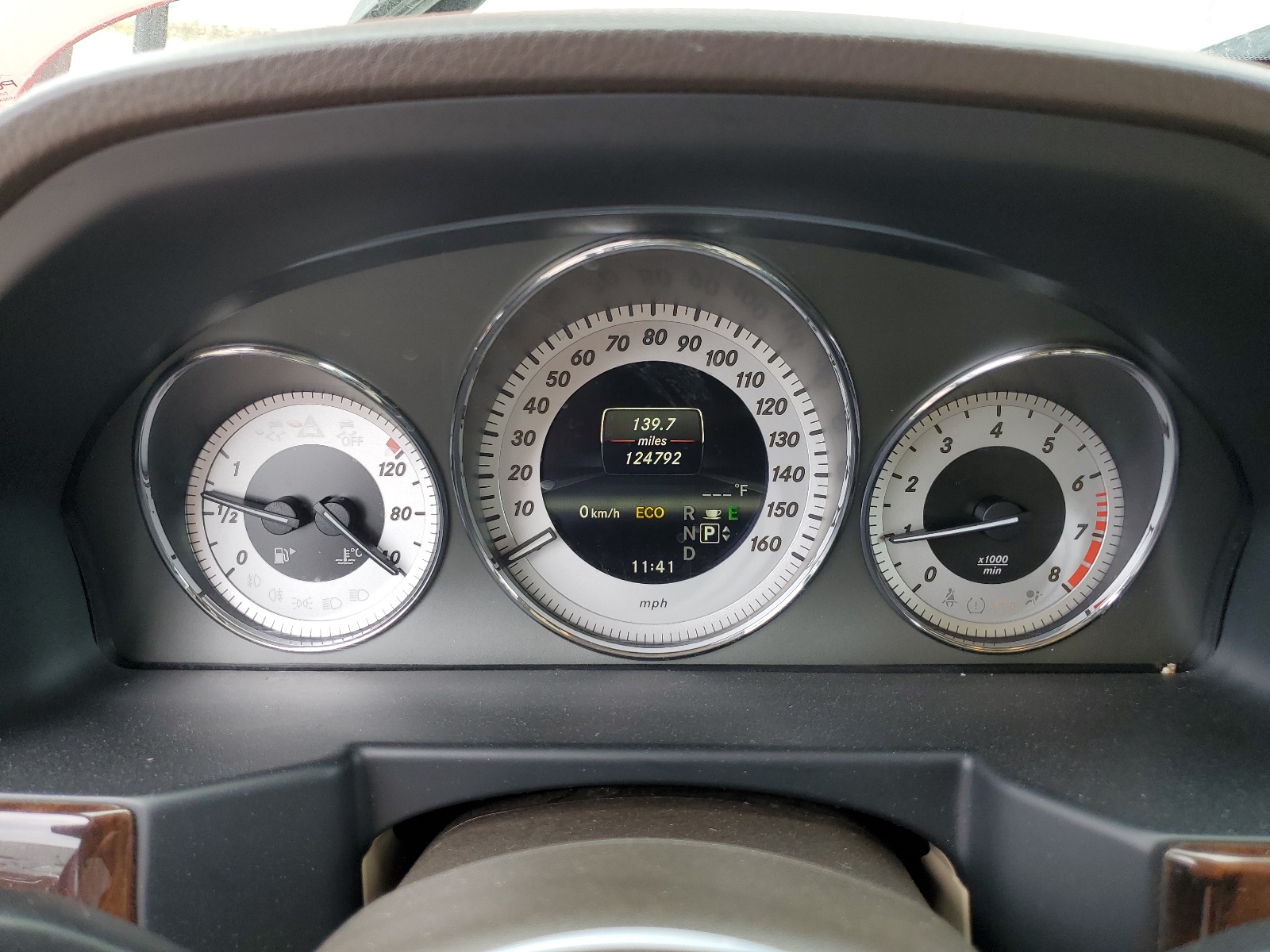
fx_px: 954
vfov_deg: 53.1
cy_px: 476
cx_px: 635
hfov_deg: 67.3
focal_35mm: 26
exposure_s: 1/213
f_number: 1.5
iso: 50
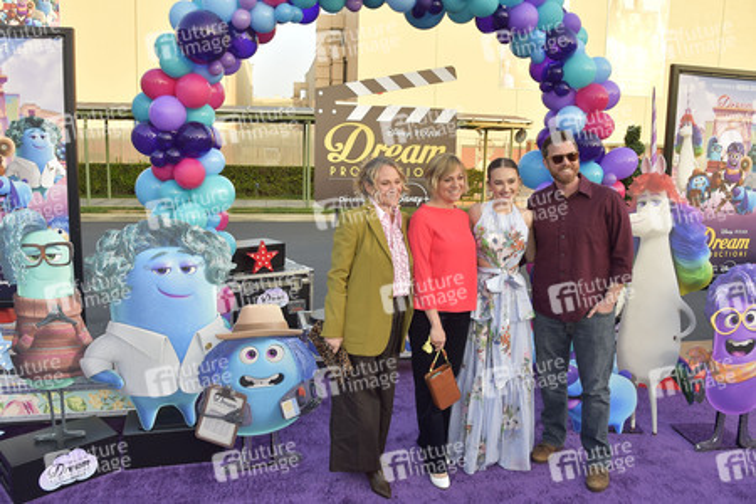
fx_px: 504
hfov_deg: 73.7
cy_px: 252
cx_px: 378
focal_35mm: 24
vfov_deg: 53.1
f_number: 6.3
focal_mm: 24
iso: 640
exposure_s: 1/250
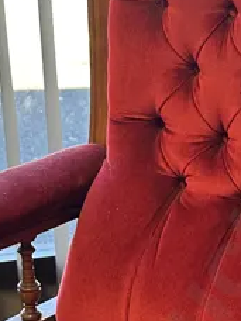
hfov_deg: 13.7
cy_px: 418
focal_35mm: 108
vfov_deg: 17.1
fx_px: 1003
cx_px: 121
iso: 250
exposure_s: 1/95
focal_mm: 6.86
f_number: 1.78
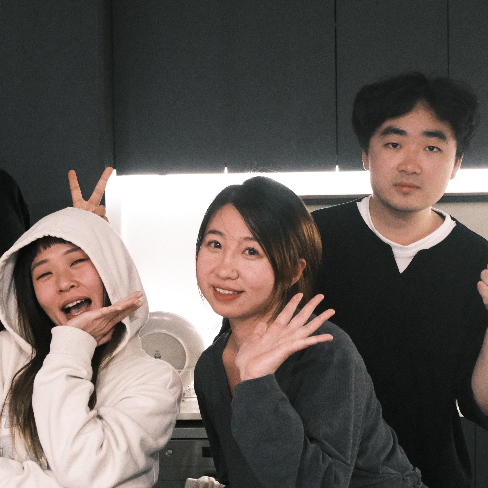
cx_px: 158
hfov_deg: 23.6
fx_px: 1164
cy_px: 271
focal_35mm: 73
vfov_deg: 23.7
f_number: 4.7
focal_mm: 31.4
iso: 12800
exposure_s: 1/52
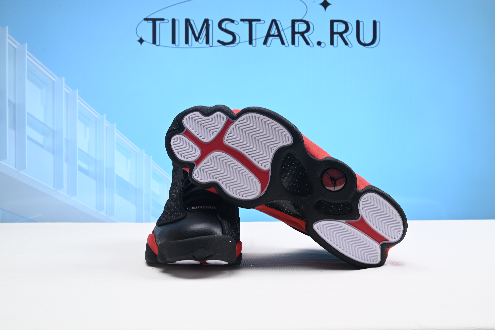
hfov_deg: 51.9
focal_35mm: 37
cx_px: 248
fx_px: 509
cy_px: 165
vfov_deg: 36.0
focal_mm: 37
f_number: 16
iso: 100
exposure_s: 1/2
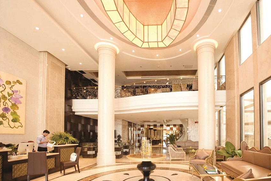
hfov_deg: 90.0
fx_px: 136
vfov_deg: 67.4
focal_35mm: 18
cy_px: 93
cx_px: 131
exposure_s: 1/100
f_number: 3.2
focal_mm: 17
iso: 800
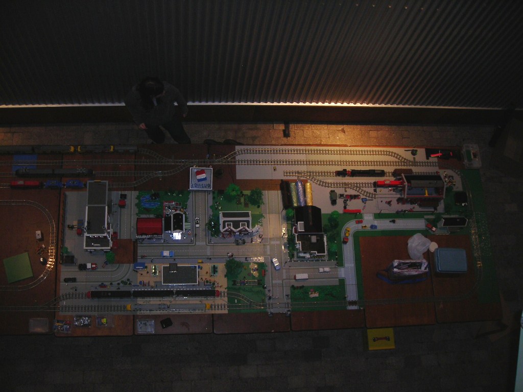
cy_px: 196
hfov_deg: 49.0
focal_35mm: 38
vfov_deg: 37.7
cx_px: 262
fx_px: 574
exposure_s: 1/60.1
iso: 90
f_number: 3.2
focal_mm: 6.3
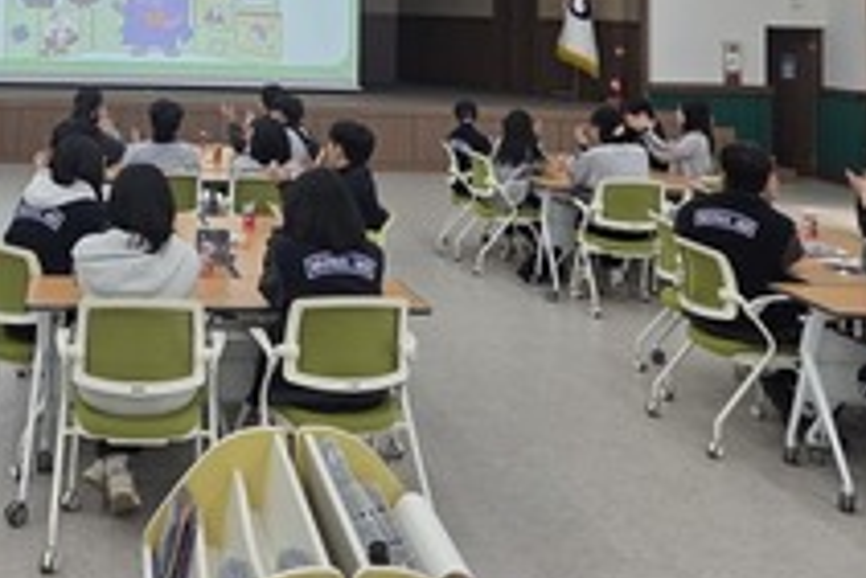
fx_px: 1228
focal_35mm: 51
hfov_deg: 37.7
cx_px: 193
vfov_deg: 24.8
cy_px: -49
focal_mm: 5.4
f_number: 1.8
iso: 50
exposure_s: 1/60
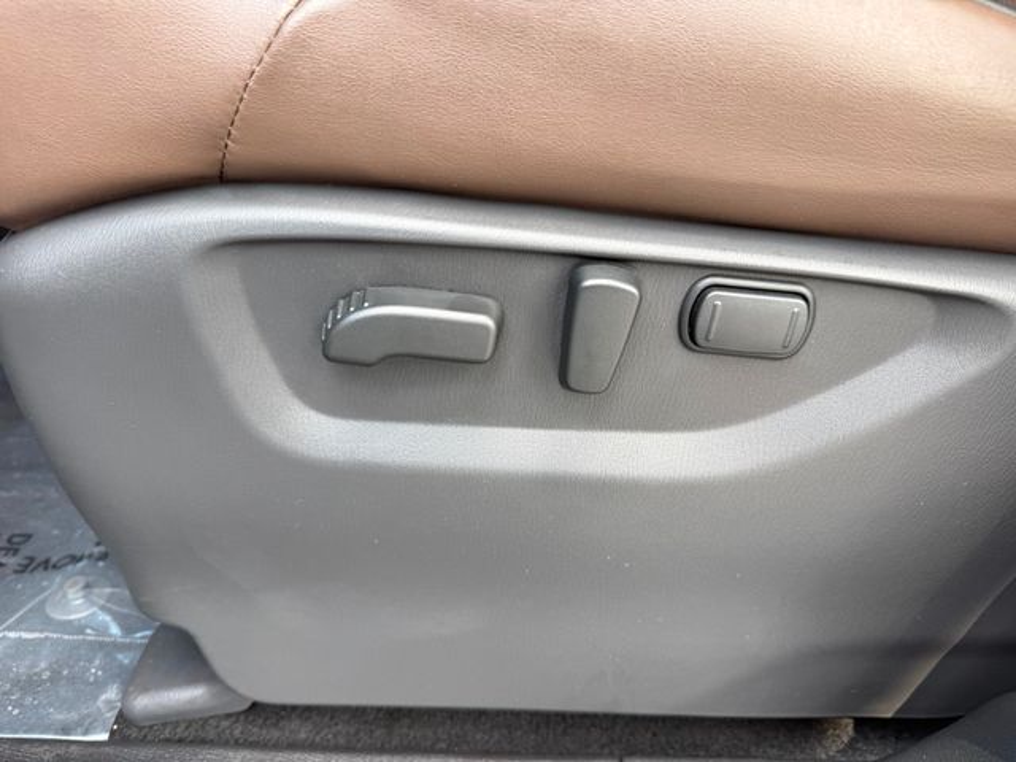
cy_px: 381
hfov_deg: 71.6
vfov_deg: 56.8
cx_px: 508
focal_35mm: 24
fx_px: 704
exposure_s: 1/129
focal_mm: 6.76
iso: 64
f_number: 1.78
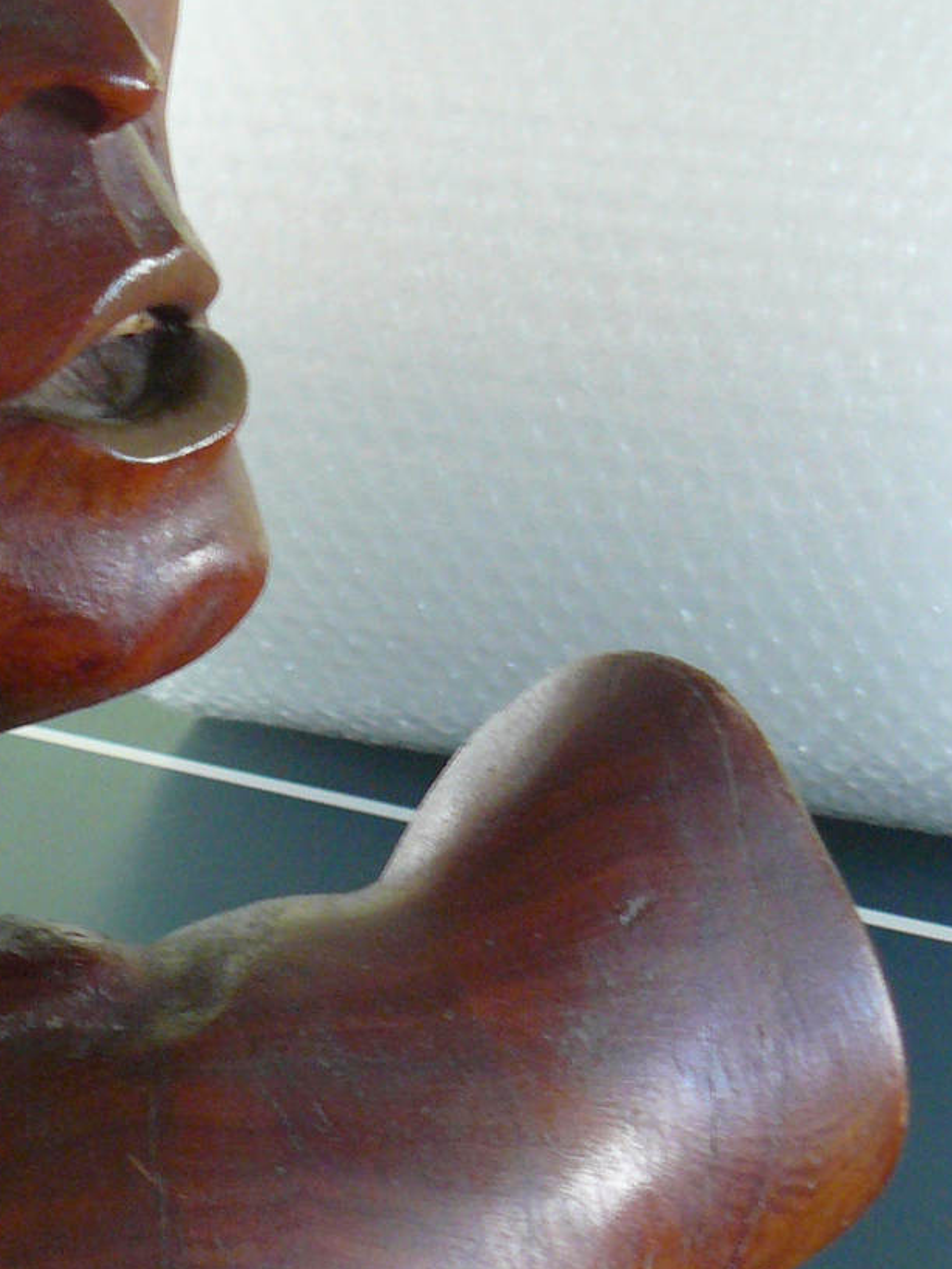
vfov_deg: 21.8
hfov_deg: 16.0
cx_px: -48
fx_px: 3301
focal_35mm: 90
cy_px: 703
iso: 200
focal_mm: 6
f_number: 2.8
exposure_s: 1/20
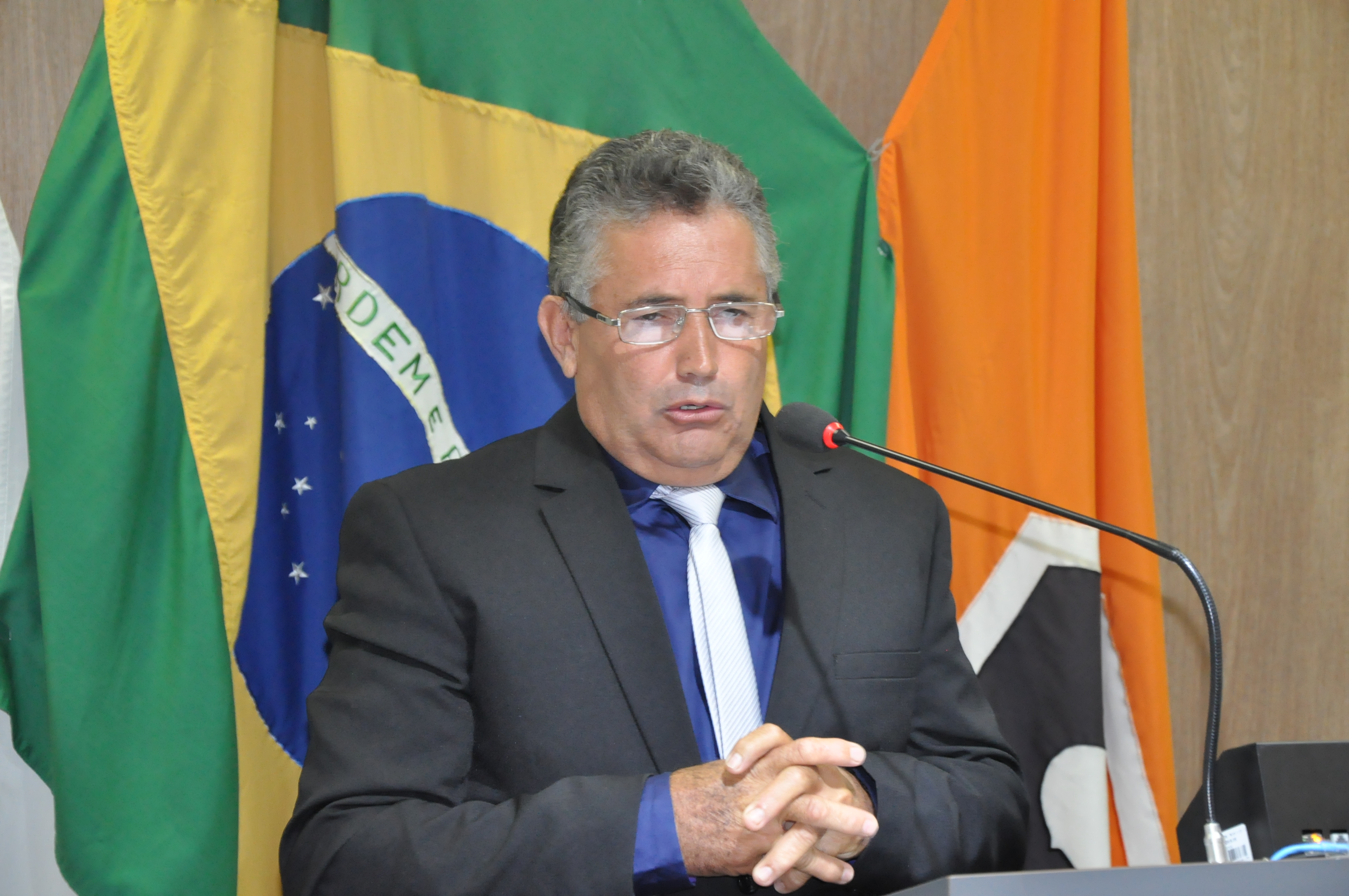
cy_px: 448
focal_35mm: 112
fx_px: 4210
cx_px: 674
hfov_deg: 18.2
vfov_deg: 12.1
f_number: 5.3
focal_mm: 75
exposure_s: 1/60
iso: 2000
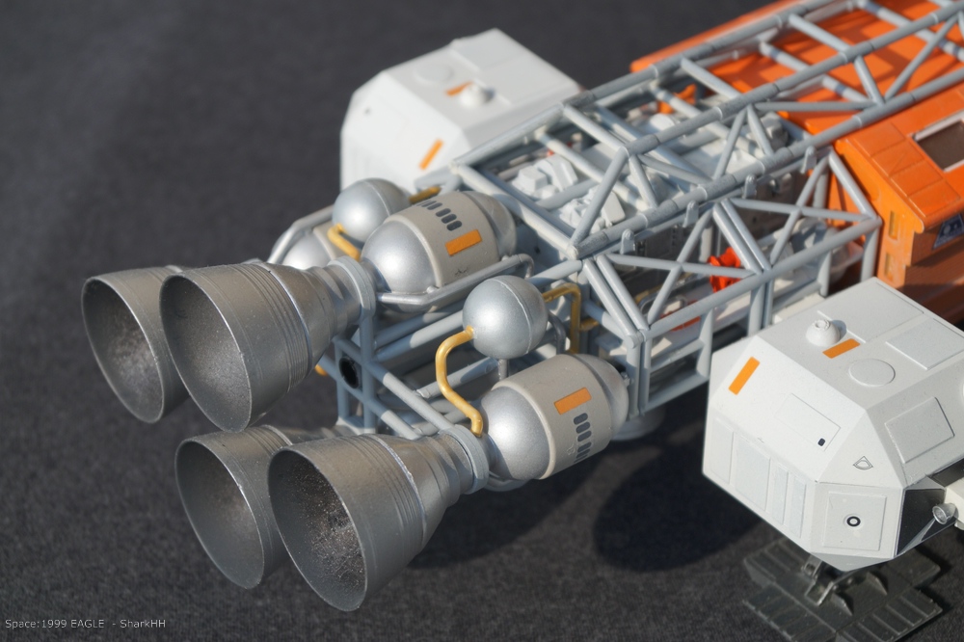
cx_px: 482
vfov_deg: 16.5
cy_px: 321
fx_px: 2208
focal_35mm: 82
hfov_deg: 24.6
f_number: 6.3
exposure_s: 1/500
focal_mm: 55
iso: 100
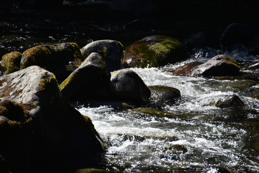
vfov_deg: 4.2
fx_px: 2353
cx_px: 138
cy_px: 91
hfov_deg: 6.3
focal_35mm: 327
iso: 140
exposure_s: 1/640
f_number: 5.6
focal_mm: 300
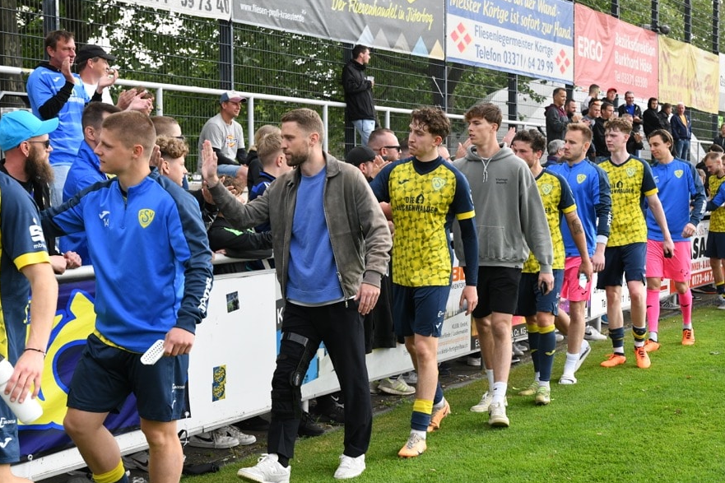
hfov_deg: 32.7
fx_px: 1228
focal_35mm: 61
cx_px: 449
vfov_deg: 22.3
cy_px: 238
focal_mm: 42
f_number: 5.6
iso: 2000
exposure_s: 1/1600
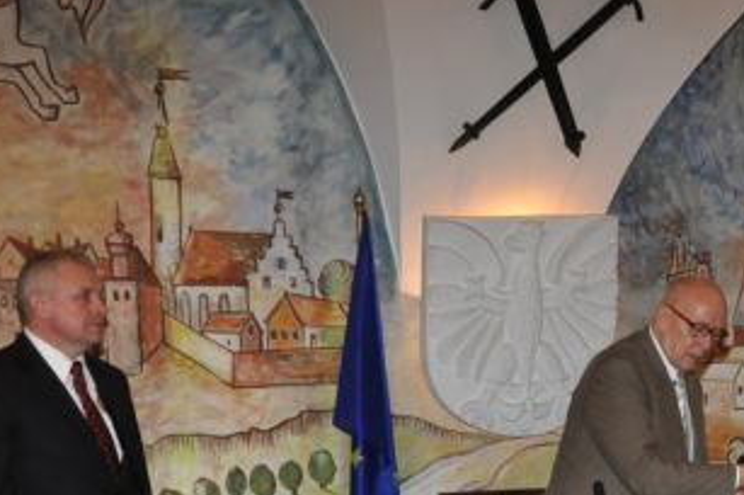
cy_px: 499
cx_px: 603
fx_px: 1775
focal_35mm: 86
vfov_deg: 15.6
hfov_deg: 23.3
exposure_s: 1/60
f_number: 6.3
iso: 1000
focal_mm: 22
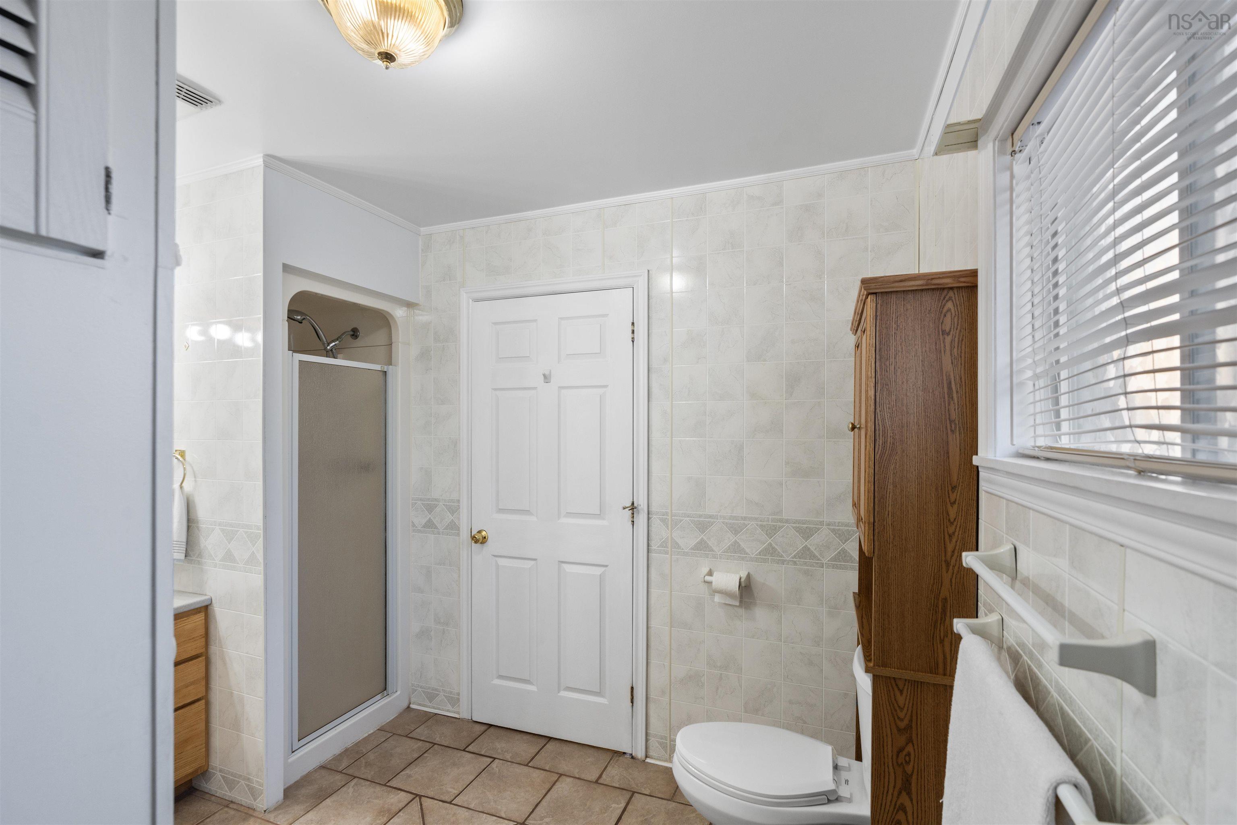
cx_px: 618
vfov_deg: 73.7
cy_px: 412
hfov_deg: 96.7
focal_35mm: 16
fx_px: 550
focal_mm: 16
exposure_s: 1/13
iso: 400
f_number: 7.1
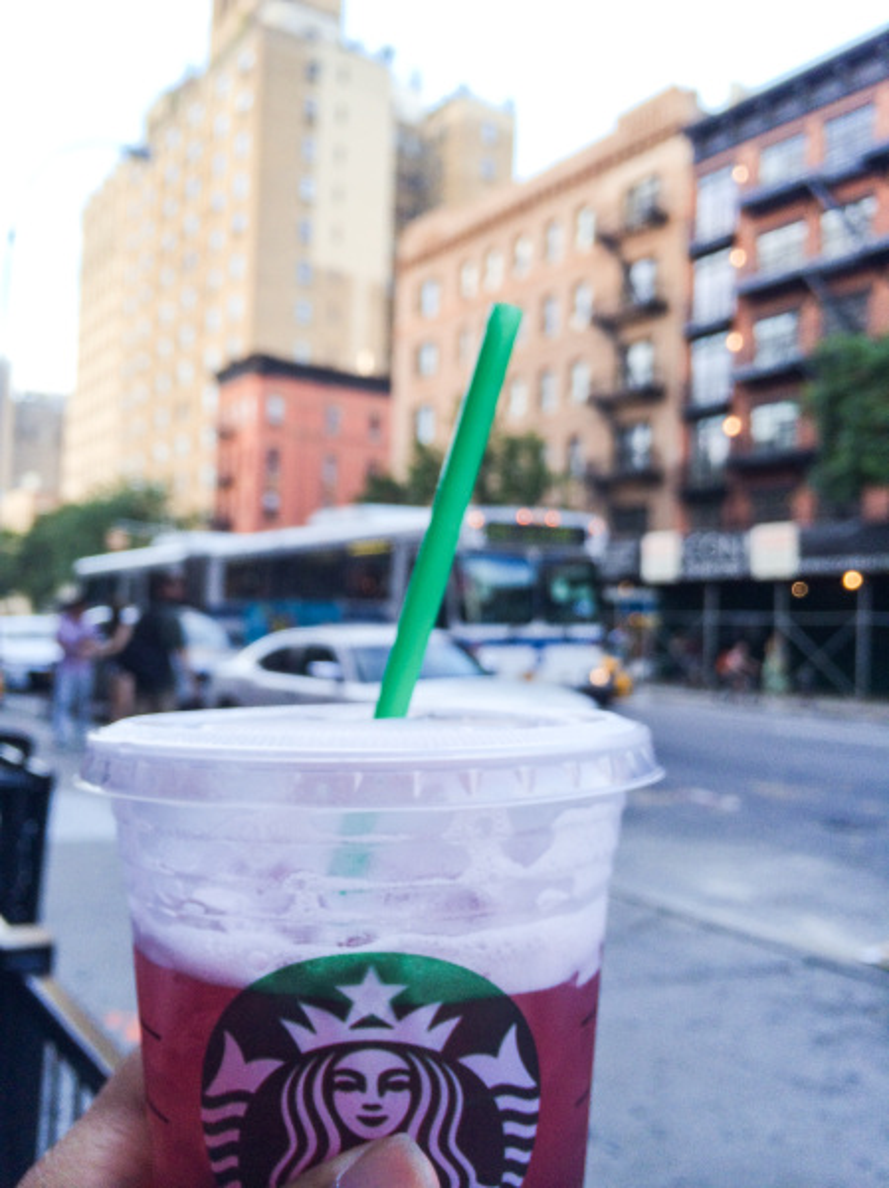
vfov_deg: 60.0
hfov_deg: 46.7
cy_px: 594
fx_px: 1029
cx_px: 444
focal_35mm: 30
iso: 50
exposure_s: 1/120
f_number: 2.2
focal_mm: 4.12
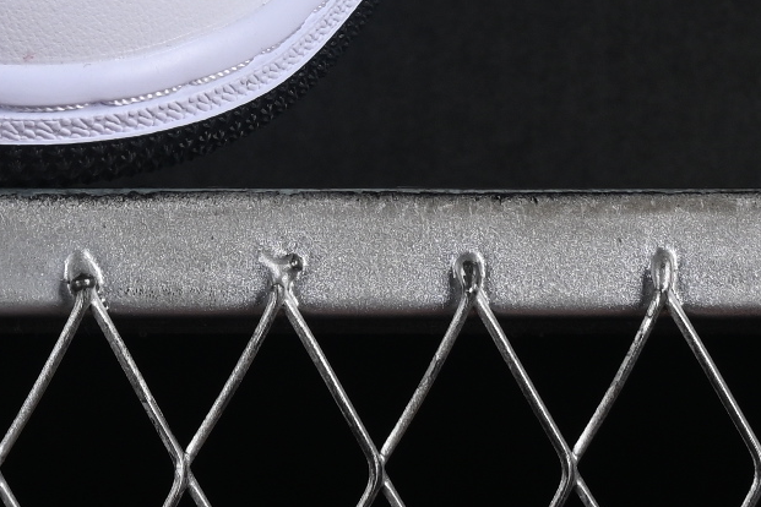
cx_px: -331
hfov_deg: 6.1
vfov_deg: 4.0
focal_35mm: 336
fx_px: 7102
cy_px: -516
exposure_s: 1/125
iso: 160
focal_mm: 50
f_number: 8
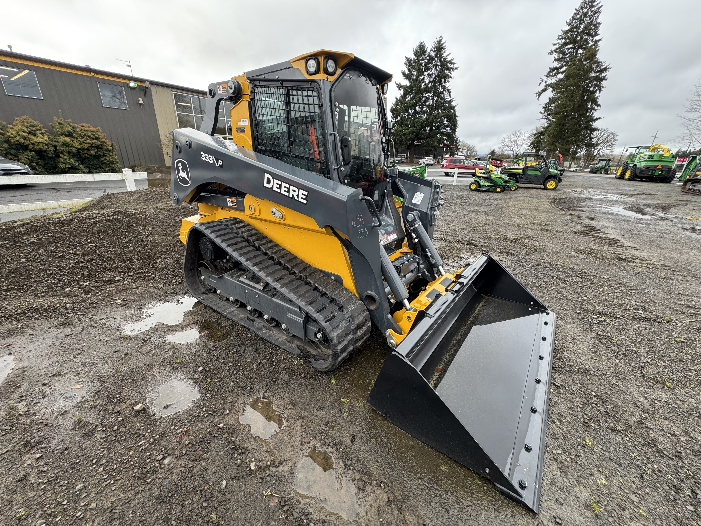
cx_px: 350
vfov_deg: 85.7
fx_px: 284
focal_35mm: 14
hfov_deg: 102.1
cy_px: 263
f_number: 2.2
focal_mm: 2.22
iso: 40
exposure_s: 1/99
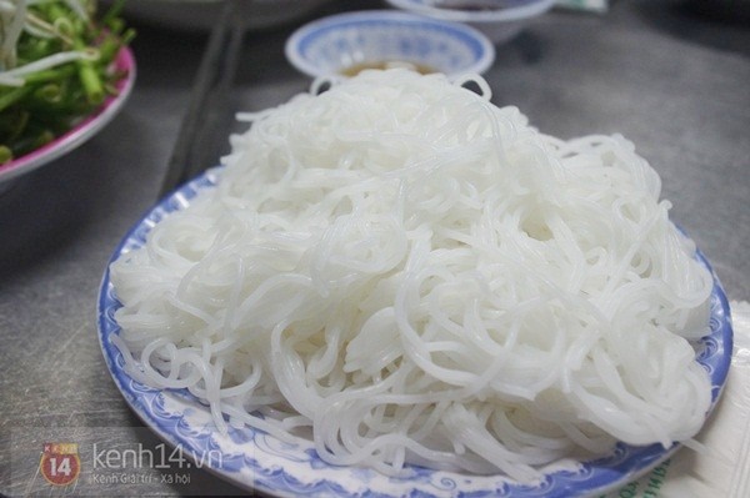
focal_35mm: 42
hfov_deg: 46.4
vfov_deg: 31.8
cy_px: 249
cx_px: 375
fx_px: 874
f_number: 5
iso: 1600
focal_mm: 28.13
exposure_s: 1/60
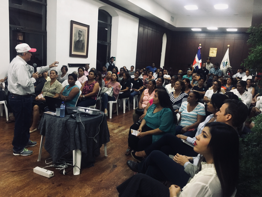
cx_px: 131
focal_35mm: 29
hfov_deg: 61.7
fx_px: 219
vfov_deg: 48.2
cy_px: 98
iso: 80
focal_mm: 4.15
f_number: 2.2
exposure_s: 1/15
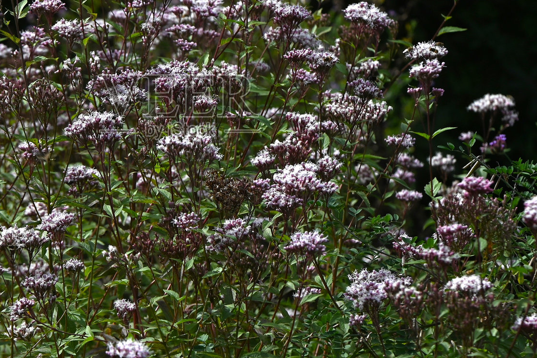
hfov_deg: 7.1
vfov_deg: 4.7
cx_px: 179
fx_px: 4326
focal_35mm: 290
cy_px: 108
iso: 200
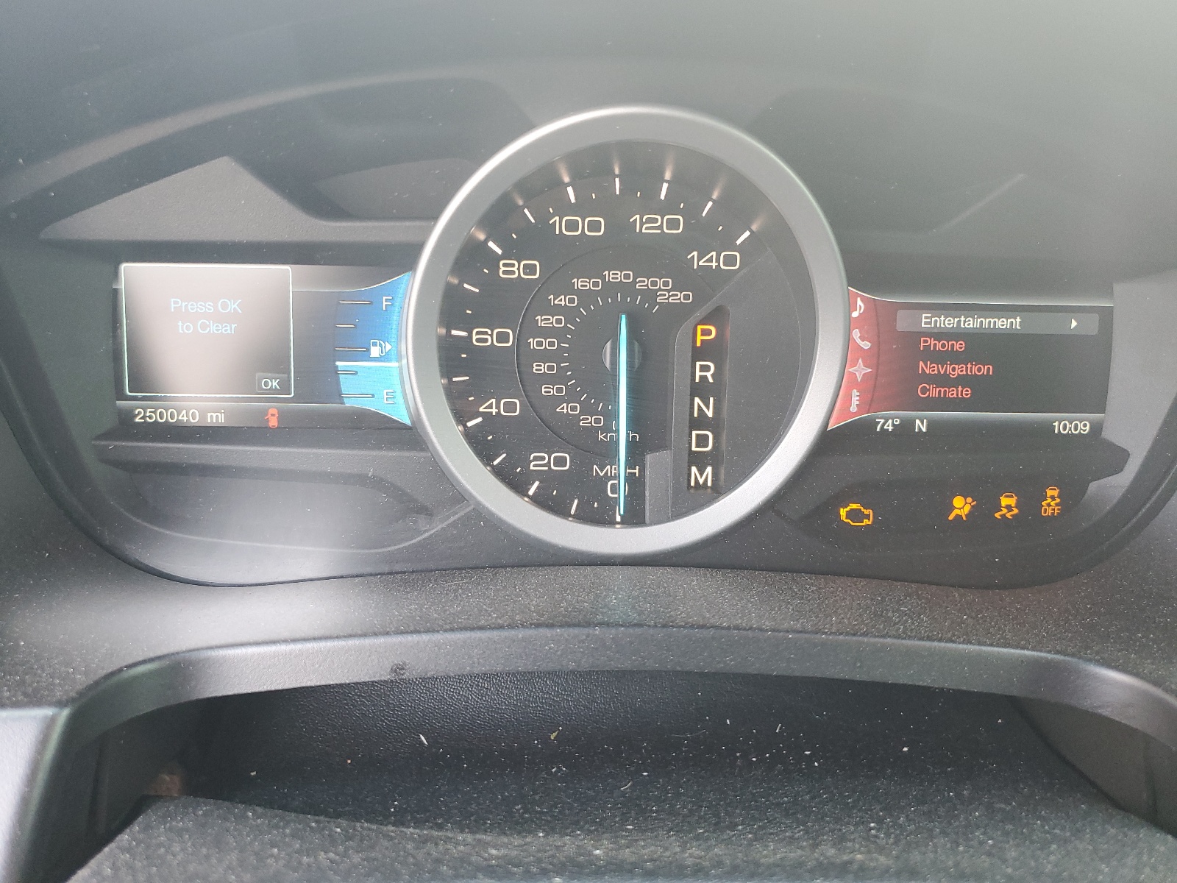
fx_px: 884
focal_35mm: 26
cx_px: 588
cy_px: 442
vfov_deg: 53.1
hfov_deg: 67.3
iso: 119
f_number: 1.5
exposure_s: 1/60.2
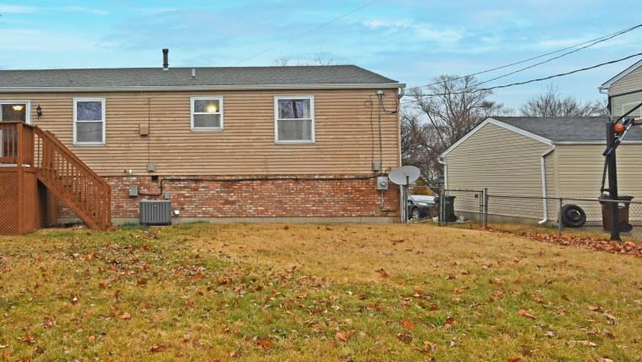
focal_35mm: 32
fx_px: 545
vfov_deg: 36.6
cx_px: 146
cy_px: 150
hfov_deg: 57.3
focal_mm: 15.5
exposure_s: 1/250
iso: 1000
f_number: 13
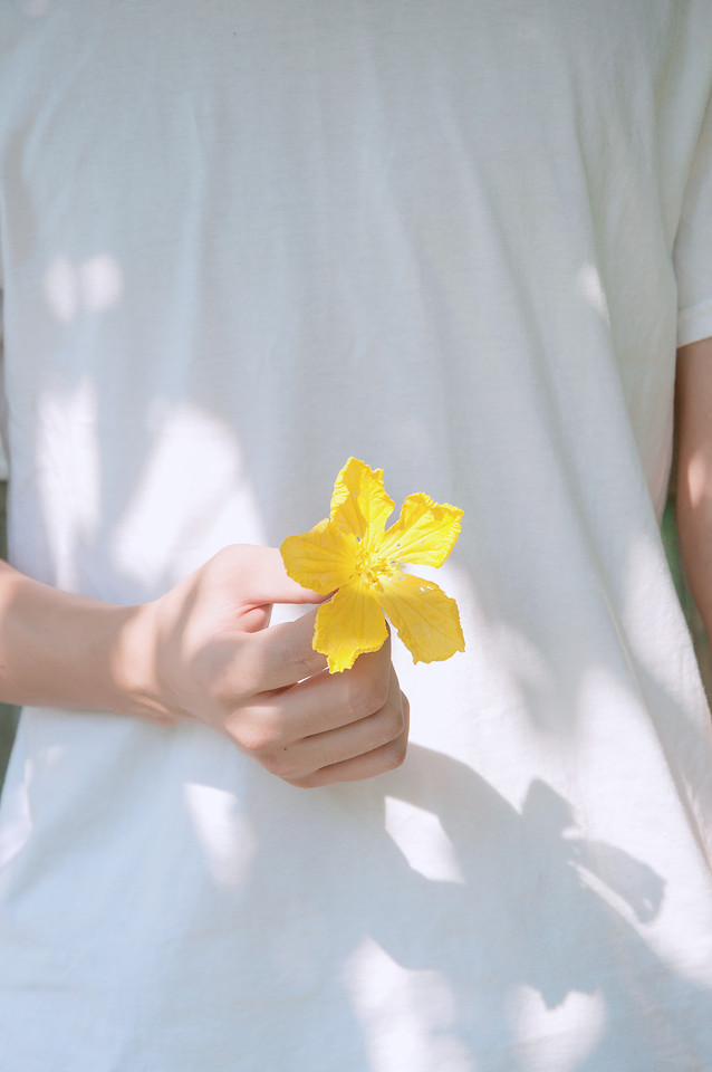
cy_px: 536
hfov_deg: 11.4
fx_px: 3567
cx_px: 356
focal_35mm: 120
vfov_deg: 17.1
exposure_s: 1/320
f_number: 9
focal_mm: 80
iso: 200
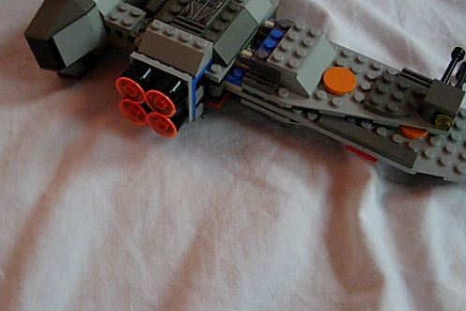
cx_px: 179
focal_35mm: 51
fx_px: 660
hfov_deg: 38.7
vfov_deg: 26.3
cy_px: 100
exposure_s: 1/53.8
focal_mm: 7.8
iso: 400
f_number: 2.8
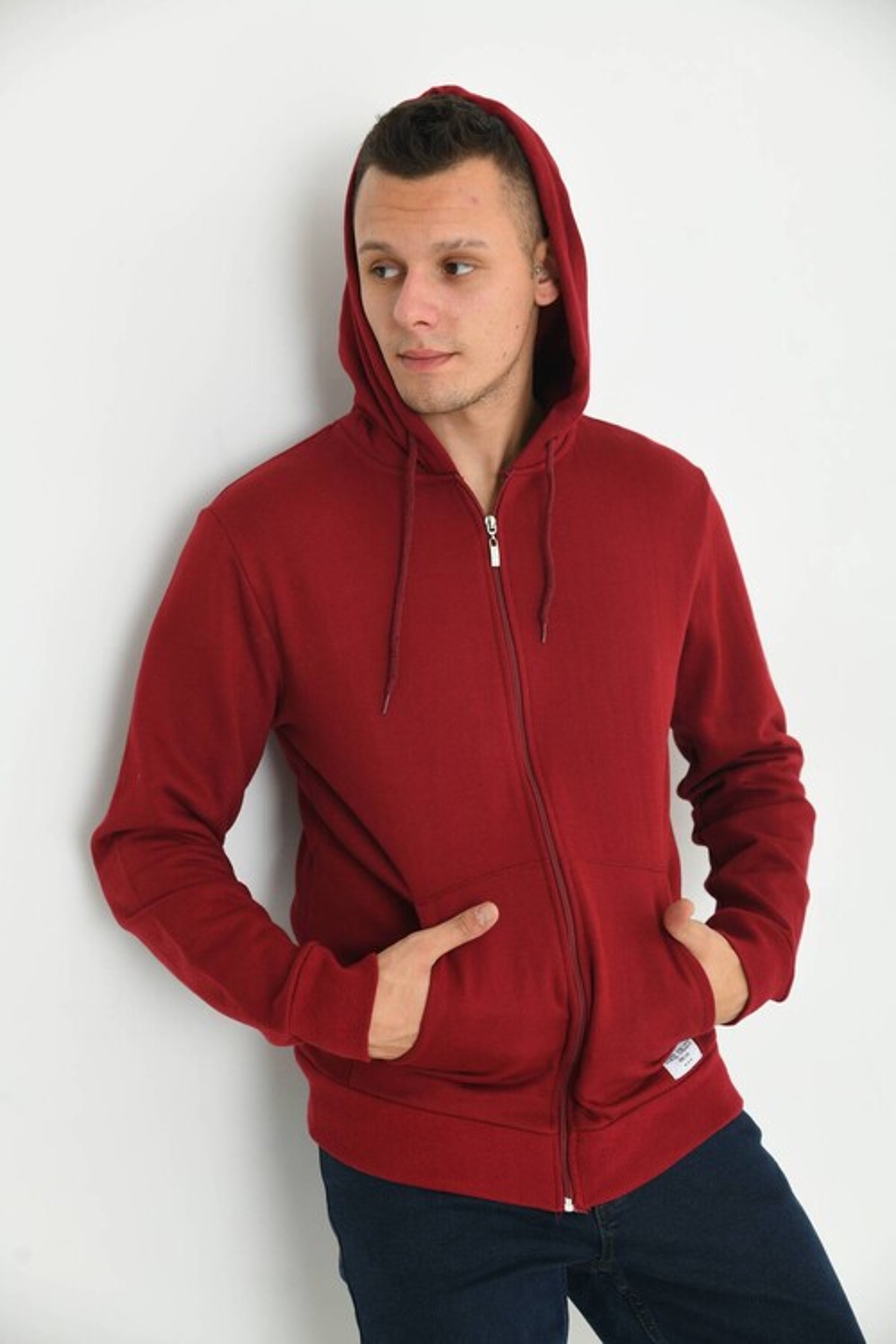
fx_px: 2165
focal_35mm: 58
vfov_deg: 34.5
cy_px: 672
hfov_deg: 23.4
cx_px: 448
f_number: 5.6
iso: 160
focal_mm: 58
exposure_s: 1/125
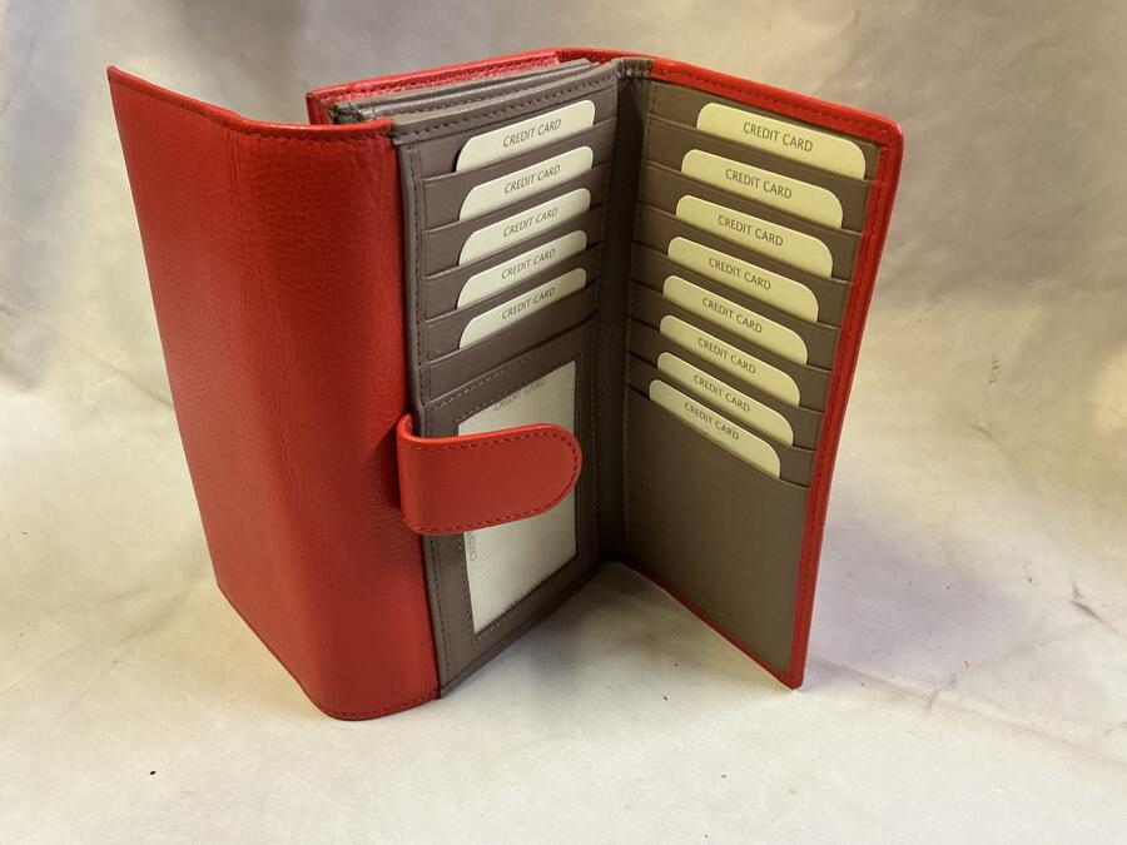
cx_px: 564
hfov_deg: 61.7
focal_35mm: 29
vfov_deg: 48.2
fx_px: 944
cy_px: 422
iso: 160
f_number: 1.8
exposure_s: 1/50
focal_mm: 3
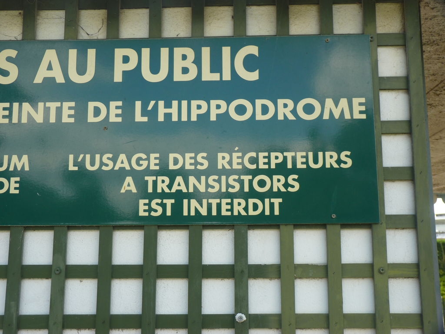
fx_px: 527
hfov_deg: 45.8
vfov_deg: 35.1
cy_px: 167
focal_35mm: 41
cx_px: 222
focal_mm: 7.3
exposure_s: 1/50
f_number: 3
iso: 80
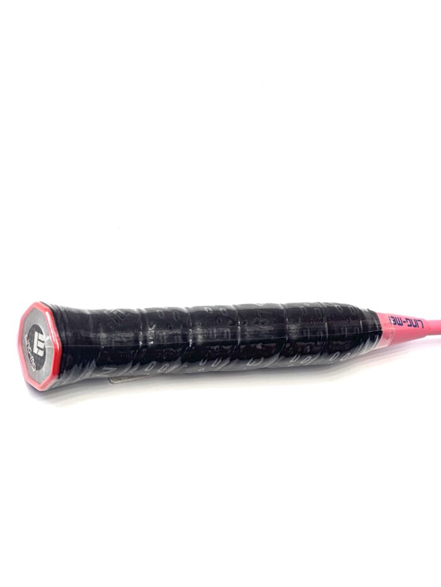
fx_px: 1308
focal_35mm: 77
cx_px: 220
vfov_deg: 25.3
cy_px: 294
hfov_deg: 19.1
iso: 64
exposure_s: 1/99
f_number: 2.8
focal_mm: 9
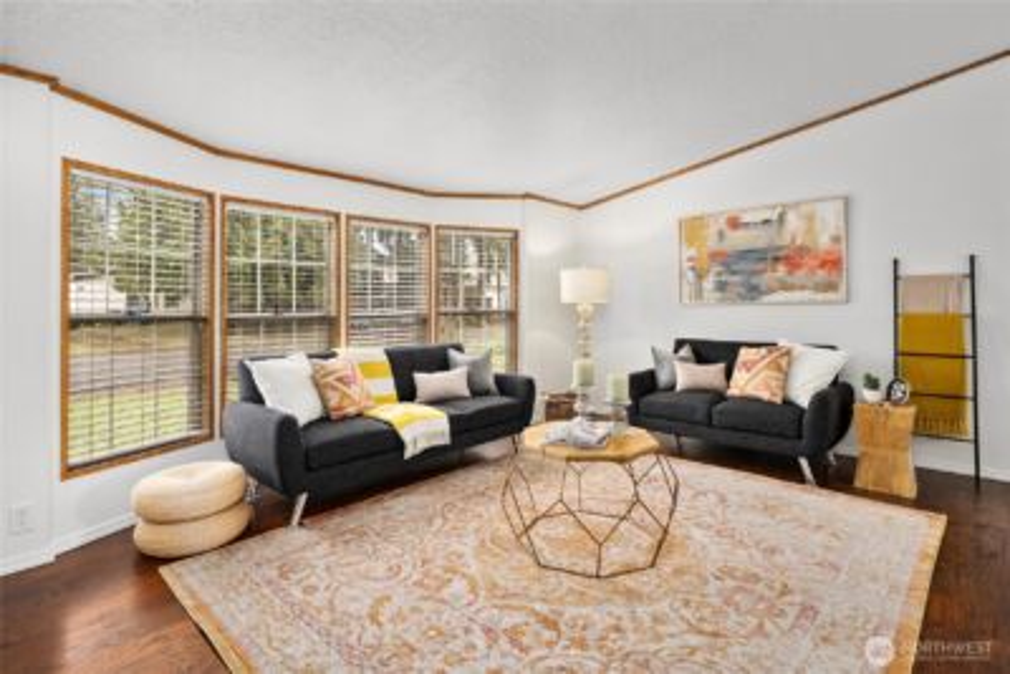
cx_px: 505
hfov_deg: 93.3
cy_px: 337
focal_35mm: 17
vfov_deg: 70.5
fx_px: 477
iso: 1000
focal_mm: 17
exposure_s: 1/10
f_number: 7.1
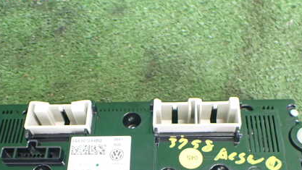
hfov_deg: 43.6
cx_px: 133
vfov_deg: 24.8
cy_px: 147
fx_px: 377
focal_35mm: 47
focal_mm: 5.4
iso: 800
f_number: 2.3
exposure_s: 1/50
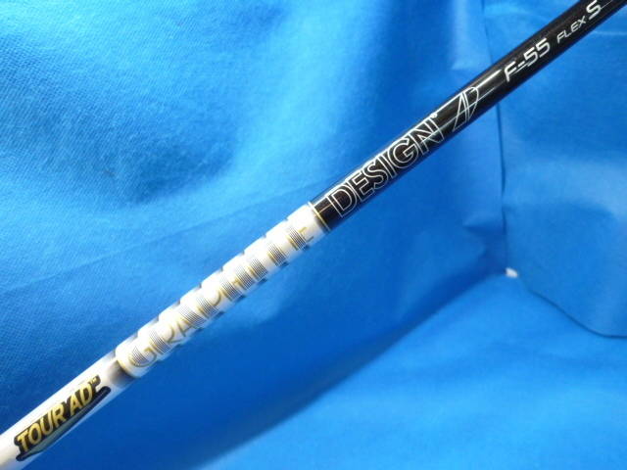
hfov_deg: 69.4
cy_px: 235
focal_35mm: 25
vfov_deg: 54.9
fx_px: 453
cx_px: 314
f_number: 2.8
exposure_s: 1/30
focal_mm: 4.5
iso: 320
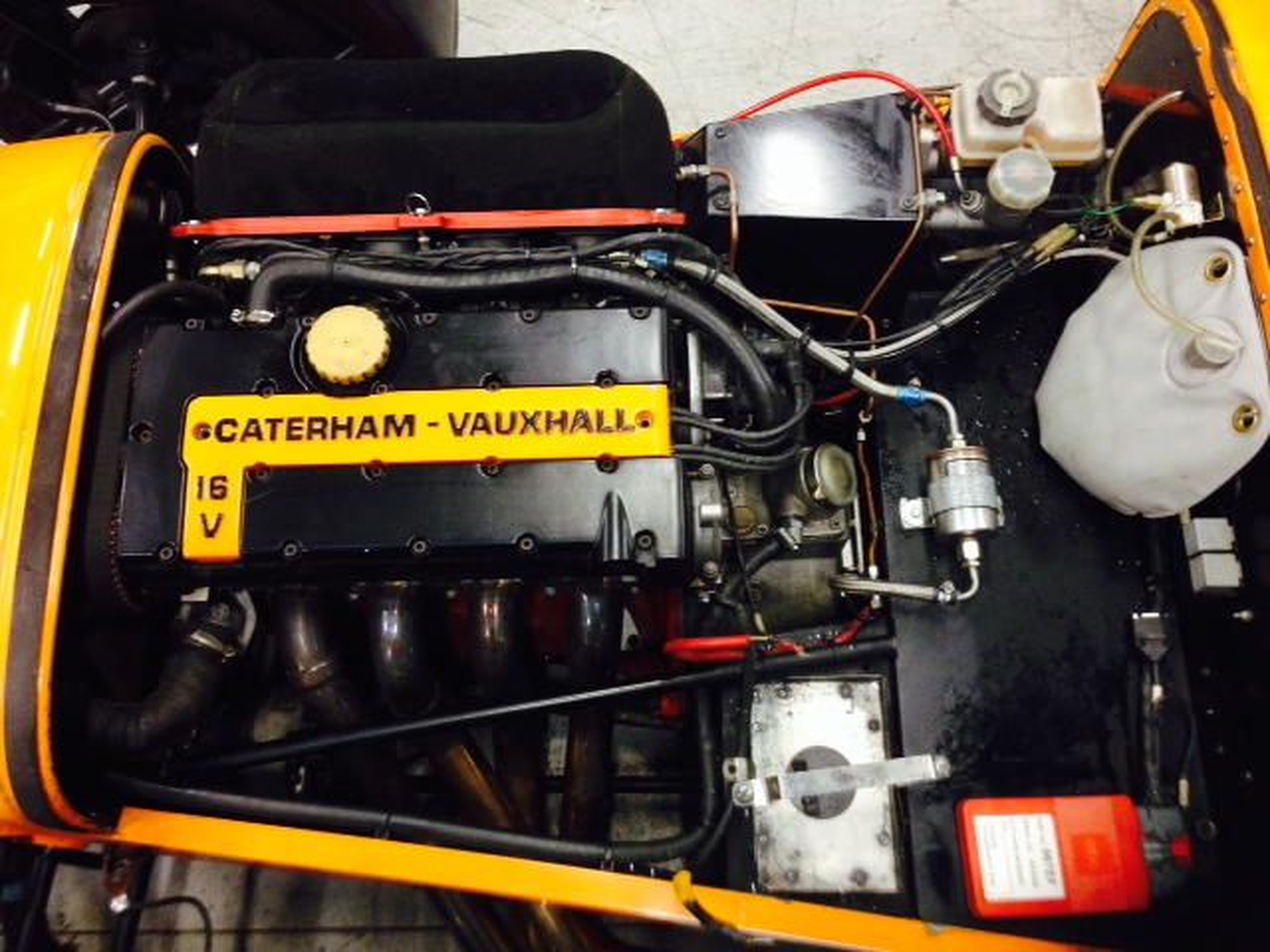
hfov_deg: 55.4
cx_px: 635
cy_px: 476
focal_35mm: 33
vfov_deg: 42.9
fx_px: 1211
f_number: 2.4
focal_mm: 4.12
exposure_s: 1/20
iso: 320
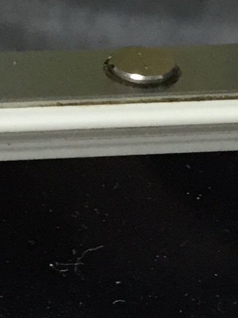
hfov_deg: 8.3
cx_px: -136
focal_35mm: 174
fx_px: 1595
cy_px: 96
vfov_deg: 11.3
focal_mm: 4.15
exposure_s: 1/30
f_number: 2.2
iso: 80
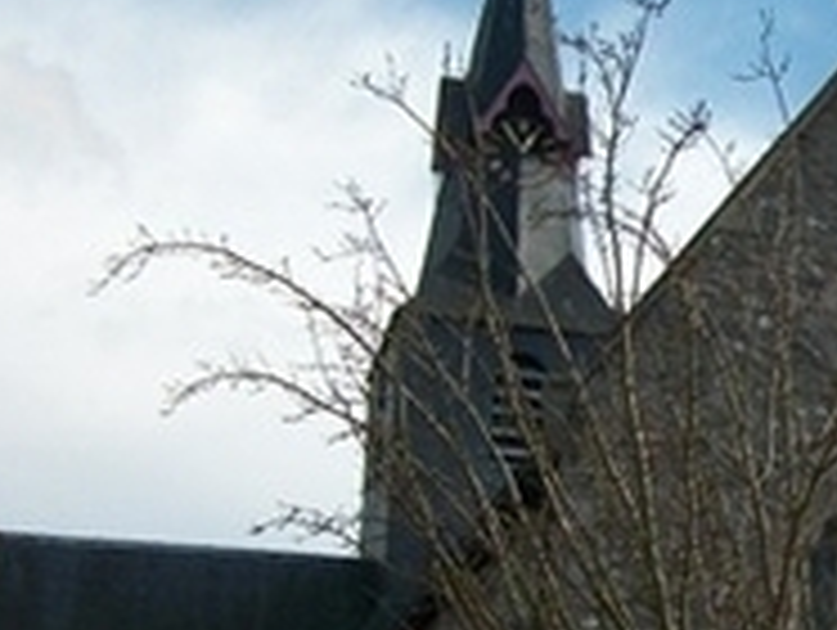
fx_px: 2494
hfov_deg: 17.8
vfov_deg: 14.2
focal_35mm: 103
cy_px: 608
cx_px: 1098
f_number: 8.8
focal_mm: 5.7
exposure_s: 1/125
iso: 80
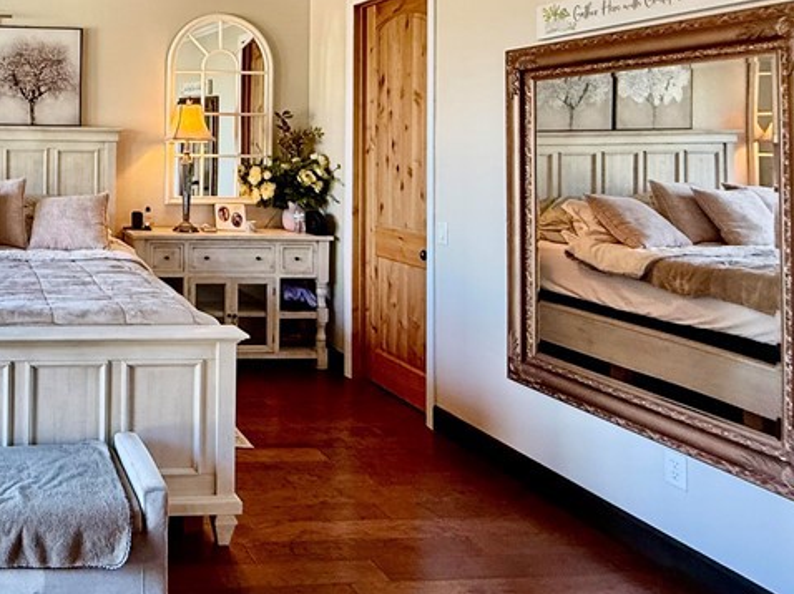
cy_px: 129
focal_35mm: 30
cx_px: 25
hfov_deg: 50.3
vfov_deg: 44.7
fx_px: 688
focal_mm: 2.22
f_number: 2.2
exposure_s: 1/60
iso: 200
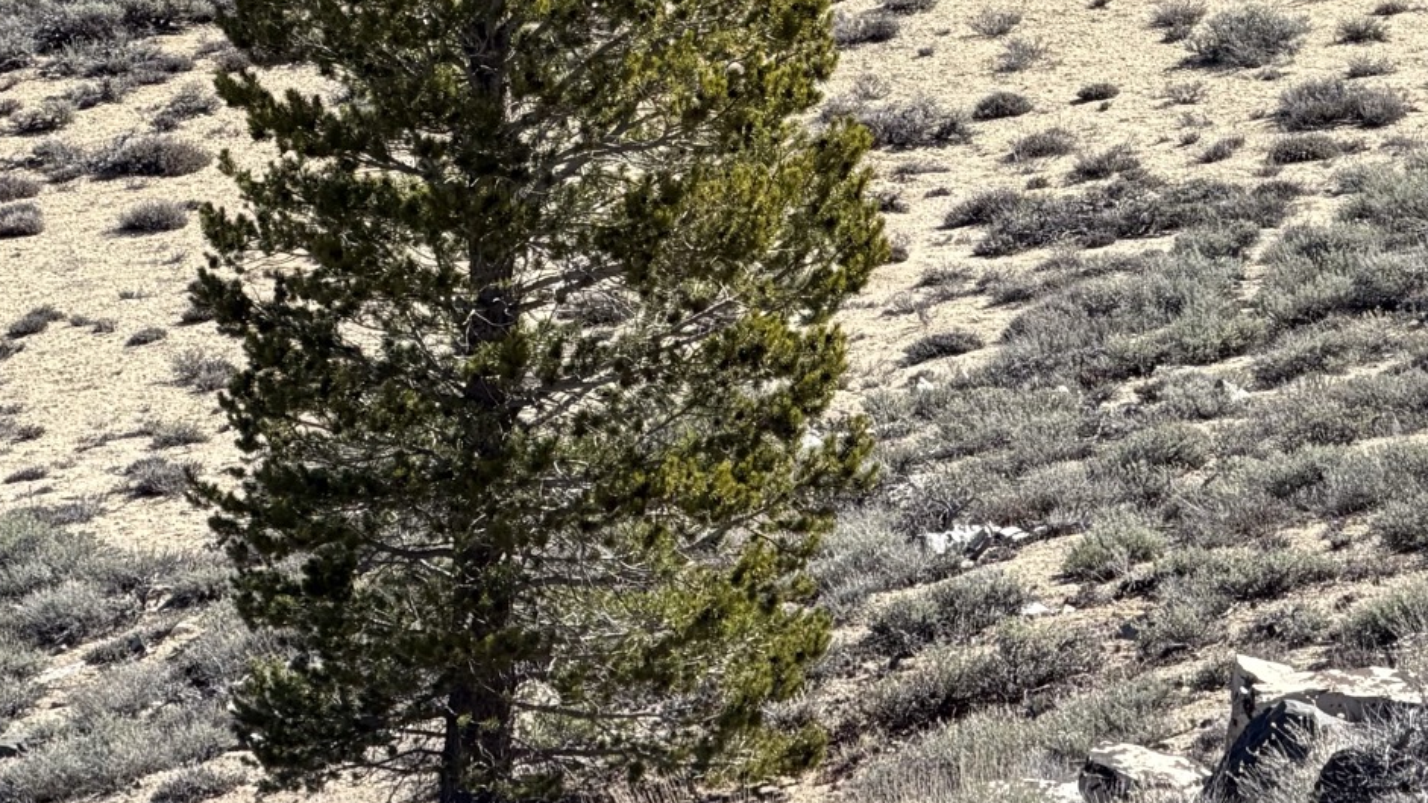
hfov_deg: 7.7
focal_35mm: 278
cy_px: -310
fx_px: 10525
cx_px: 1191
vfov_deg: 4.3
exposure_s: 1/638
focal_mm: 16.89
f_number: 2.8
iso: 50
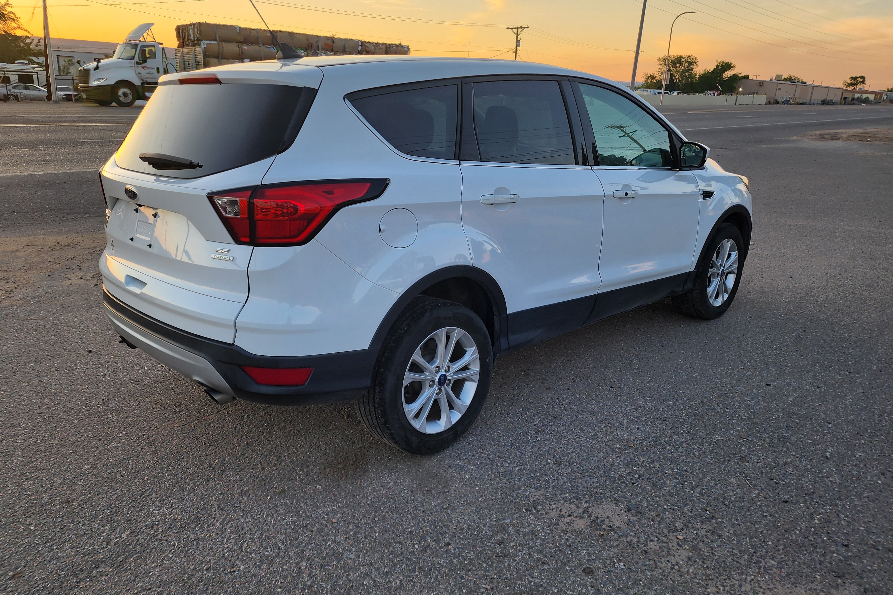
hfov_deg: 67.3
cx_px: 425
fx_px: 670
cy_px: 297
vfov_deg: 47.9
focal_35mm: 27
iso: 40
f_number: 1.8
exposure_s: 1/180
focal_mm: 6.4
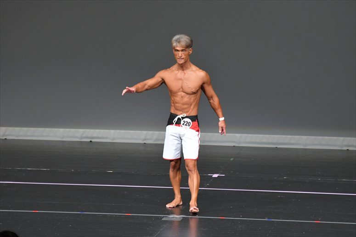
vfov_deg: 4.4
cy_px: 118
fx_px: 3114
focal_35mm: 315
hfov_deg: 6.5
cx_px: 178
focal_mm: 210
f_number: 5.6
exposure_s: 1/400
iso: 5000
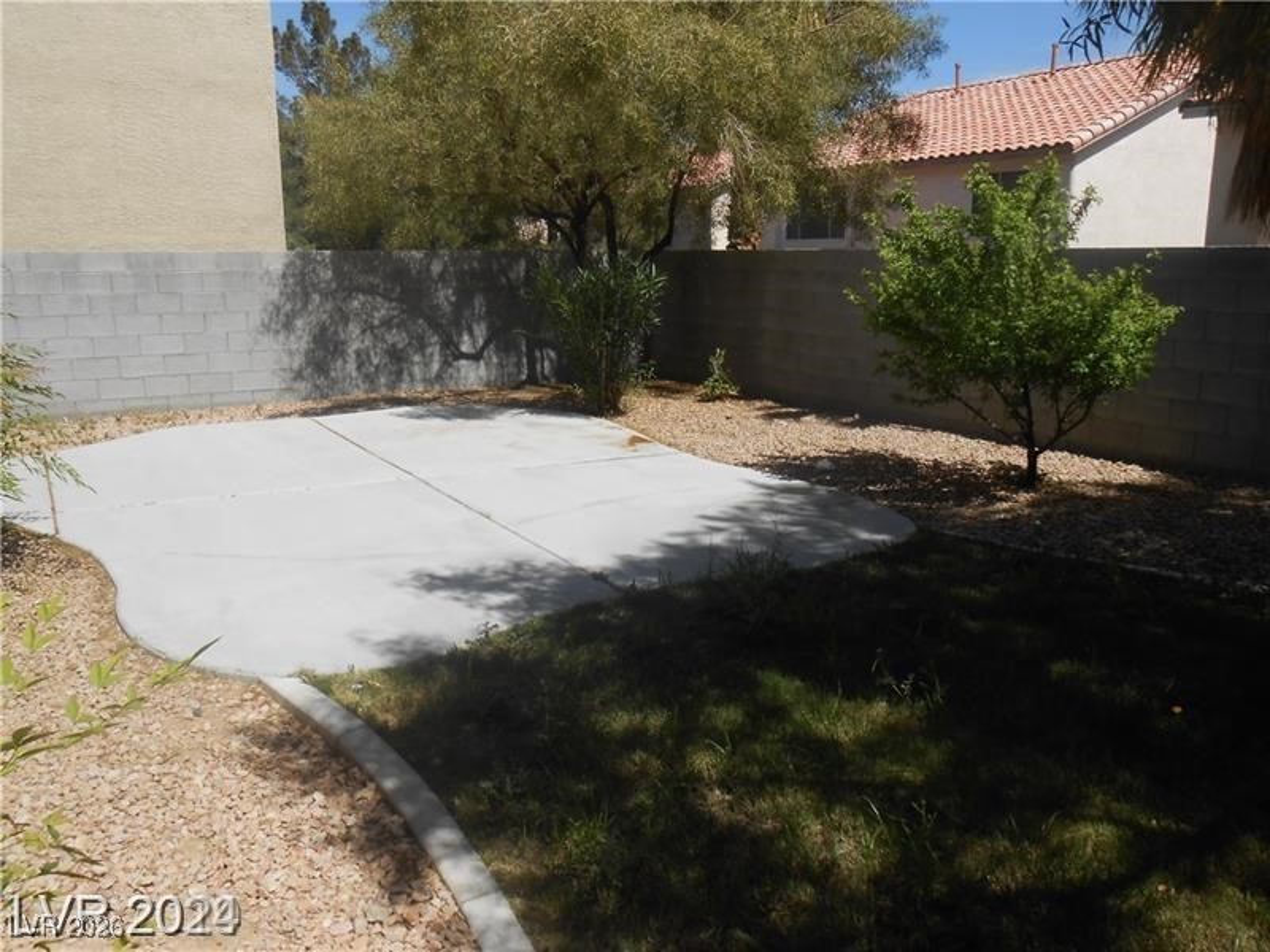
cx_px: 635
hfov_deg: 60.0
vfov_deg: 46.8
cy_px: 476
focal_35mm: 30
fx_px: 1101
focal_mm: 5.3
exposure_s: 1/1000
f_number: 3.8
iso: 80
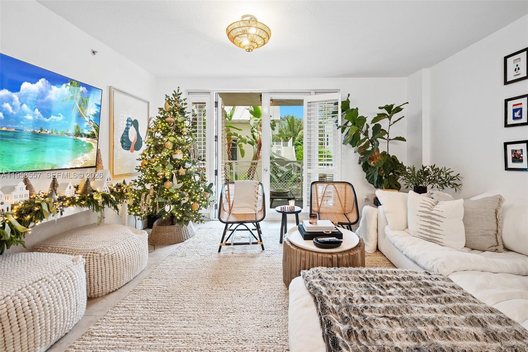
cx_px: 264
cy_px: 176
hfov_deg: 100.4
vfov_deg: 77.3
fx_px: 220
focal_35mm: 15
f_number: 8
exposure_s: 1/15
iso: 640
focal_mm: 15
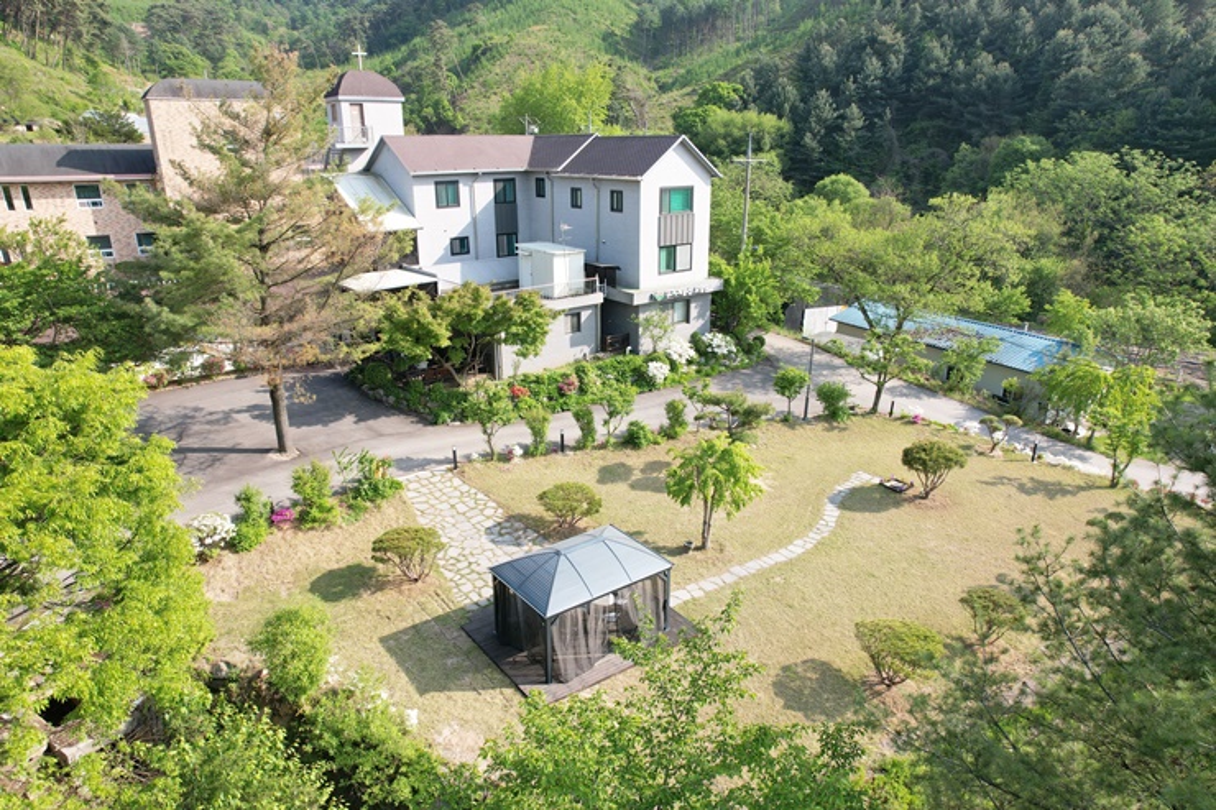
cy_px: 405
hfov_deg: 78.6
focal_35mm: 22
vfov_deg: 57.2
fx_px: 743
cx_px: 608
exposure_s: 1/800
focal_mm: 8.38
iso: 100
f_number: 2.8
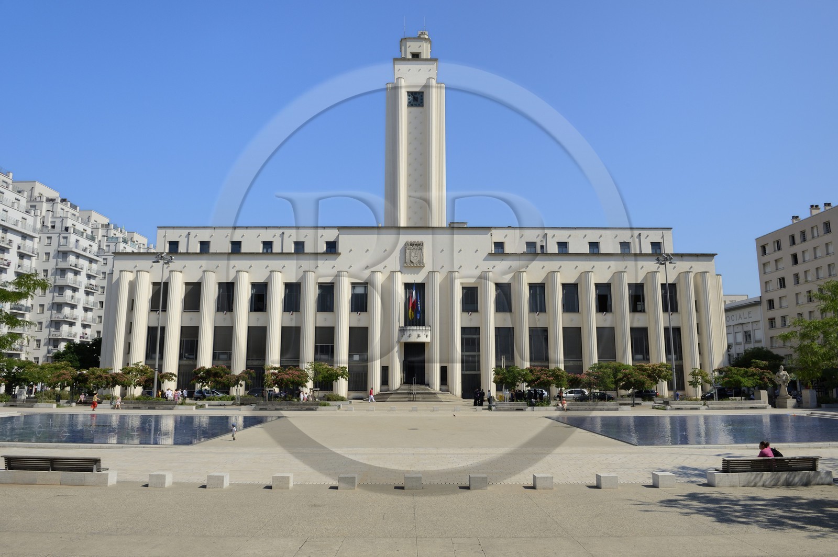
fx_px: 558
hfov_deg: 73.8
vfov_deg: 53.1
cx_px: 419
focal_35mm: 24
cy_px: 278
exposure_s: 1/250
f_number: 13
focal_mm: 24
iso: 200
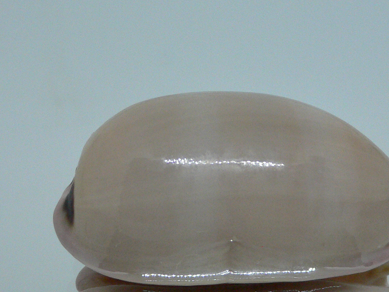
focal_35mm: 56
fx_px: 629
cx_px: 228
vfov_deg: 25.9
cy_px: 201
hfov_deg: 34.3
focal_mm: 4.6
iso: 200
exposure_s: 1/60
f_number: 2.8
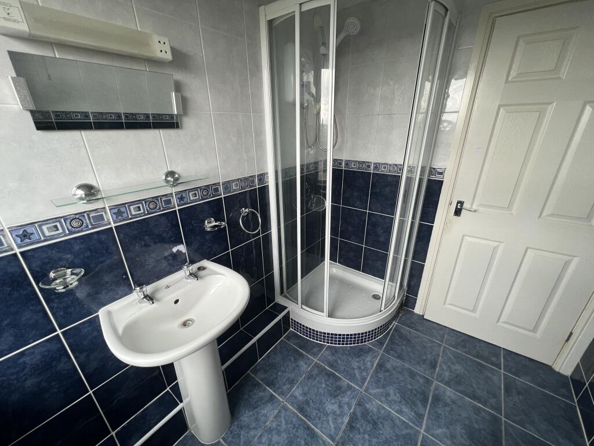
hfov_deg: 106.2
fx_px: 223
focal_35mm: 13
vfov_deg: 89.9
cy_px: 223
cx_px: 297
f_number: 1.8
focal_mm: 1.57
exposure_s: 1/99
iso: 80
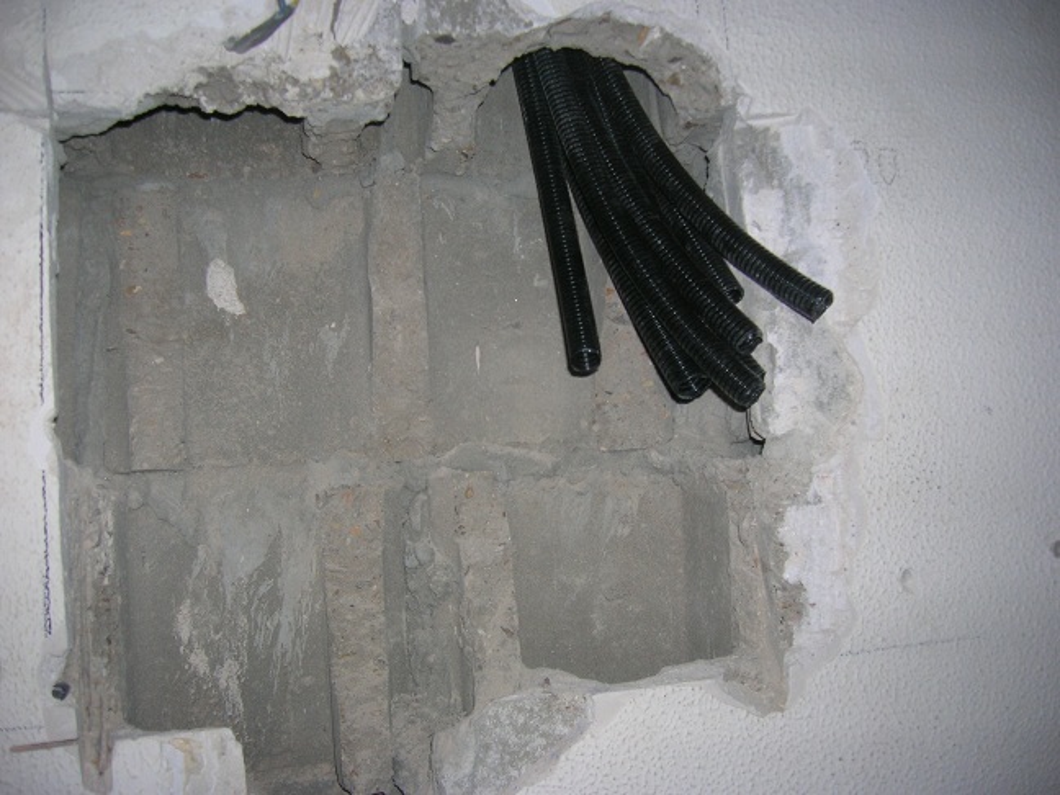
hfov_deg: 54.0
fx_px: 1041
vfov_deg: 41.8
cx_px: 530
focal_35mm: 34
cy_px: 398
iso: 50
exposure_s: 1/60.1
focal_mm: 5.7
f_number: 2.9
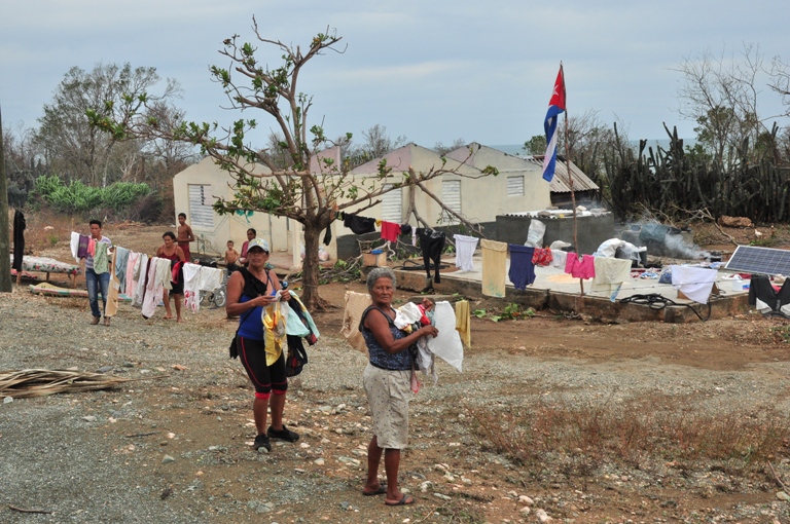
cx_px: 395
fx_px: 986
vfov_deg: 29.8
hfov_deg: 43.7
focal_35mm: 45
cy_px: 262
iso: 400
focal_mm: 30
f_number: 11
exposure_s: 1/500
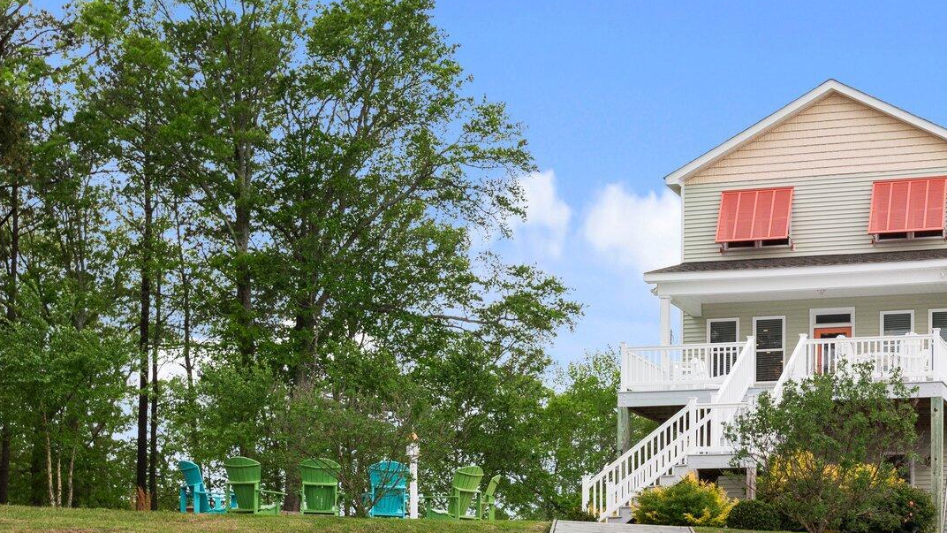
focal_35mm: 62
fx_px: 1557
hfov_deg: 32.5
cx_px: 813
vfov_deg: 19.4
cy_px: 293
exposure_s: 1/320
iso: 250
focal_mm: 31
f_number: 8
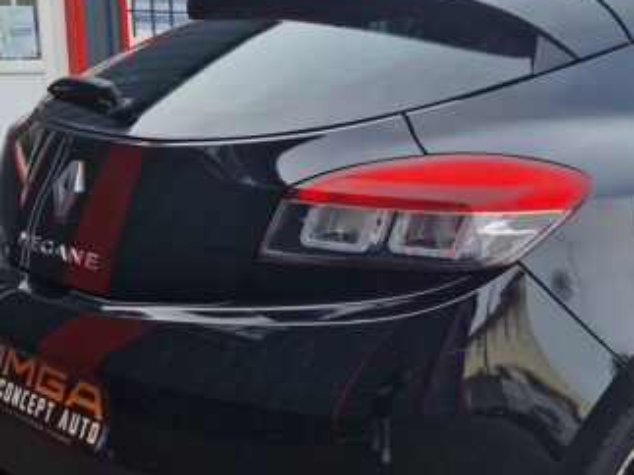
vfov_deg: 25.6
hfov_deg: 32.7
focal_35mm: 57
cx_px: 518
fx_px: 1044
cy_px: 249
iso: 50
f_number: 1.8
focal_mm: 5.4
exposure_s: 1/552
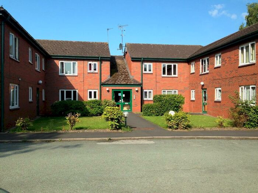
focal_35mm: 33
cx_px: 129
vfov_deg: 42.9
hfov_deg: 55.4
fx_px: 246
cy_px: 96
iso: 50
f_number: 2.4
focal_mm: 4.12
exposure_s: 1/985
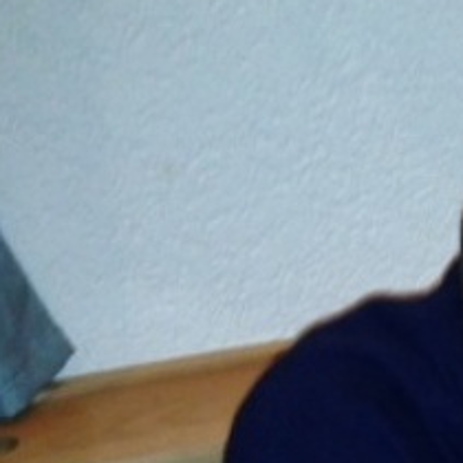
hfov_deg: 13.9
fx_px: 1665
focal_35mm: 110
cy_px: 613
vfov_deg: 15.1
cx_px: 853
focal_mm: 4.12
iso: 160
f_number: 2.4
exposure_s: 1/16
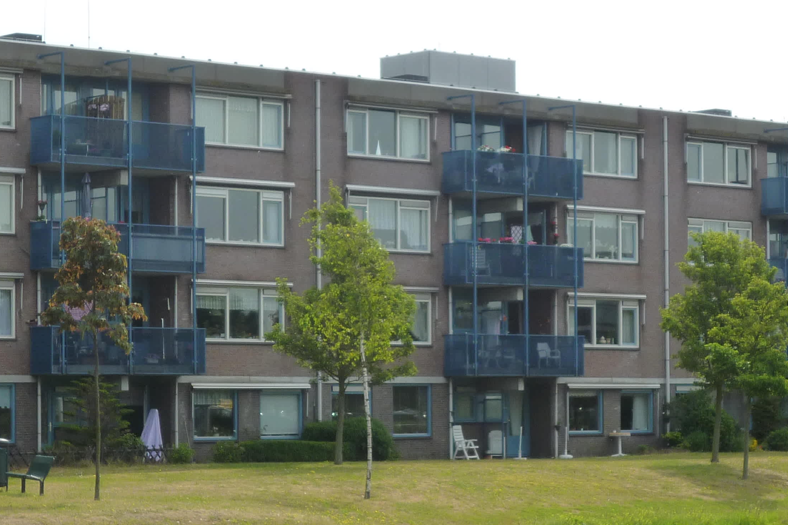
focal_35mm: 115
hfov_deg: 17.8
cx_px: 487
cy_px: 372
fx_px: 2517
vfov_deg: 11.9
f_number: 5.2
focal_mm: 10.9
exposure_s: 1/320
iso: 125
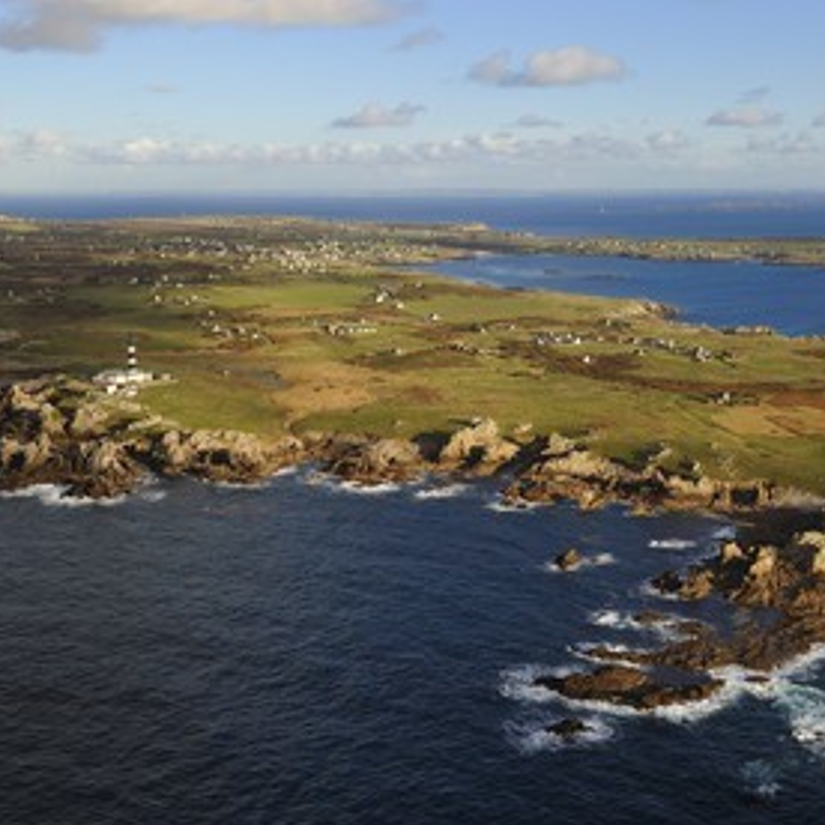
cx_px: 383
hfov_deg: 38.3
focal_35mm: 44
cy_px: 415
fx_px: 1186
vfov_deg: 38.3
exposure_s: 1/1000
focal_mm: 34
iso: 400
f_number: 6.3
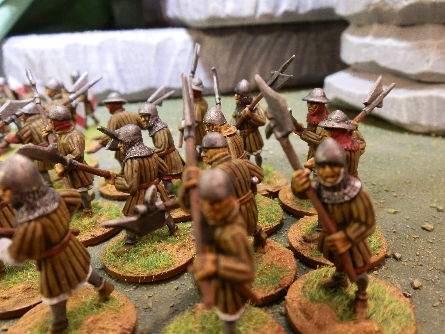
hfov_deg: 63.4
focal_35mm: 28
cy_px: 167
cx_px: 222
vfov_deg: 49.7
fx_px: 360
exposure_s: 1/8
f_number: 3.1
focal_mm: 5
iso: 200
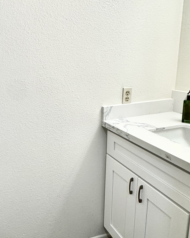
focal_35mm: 32
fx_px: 225
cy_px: 104
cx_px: 42
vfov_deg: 55.5
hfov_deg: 43.9
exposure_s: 1/120
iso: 64
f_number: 2.2
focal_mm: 2.22
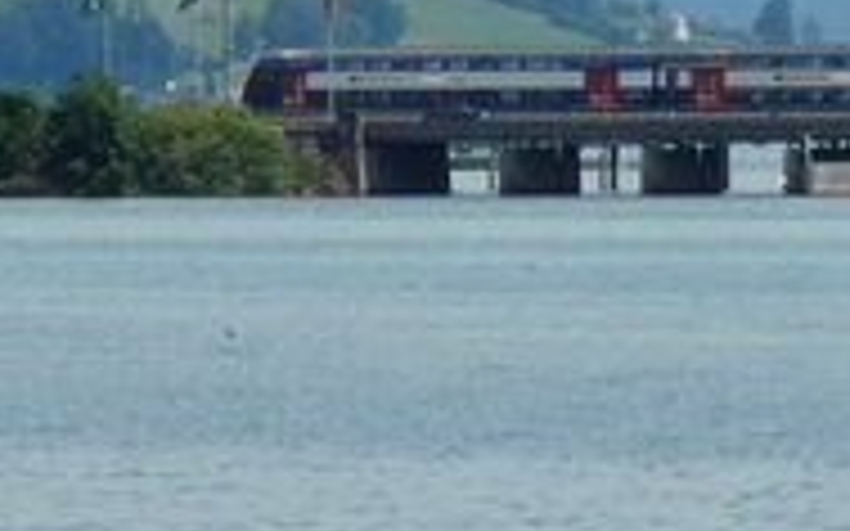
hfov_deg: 2.4
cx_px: 2028
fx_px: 19986
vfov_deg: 1.5
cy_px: 76
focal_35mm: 863
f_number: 7.1
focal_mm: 25.3
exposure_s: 1/400
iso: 100
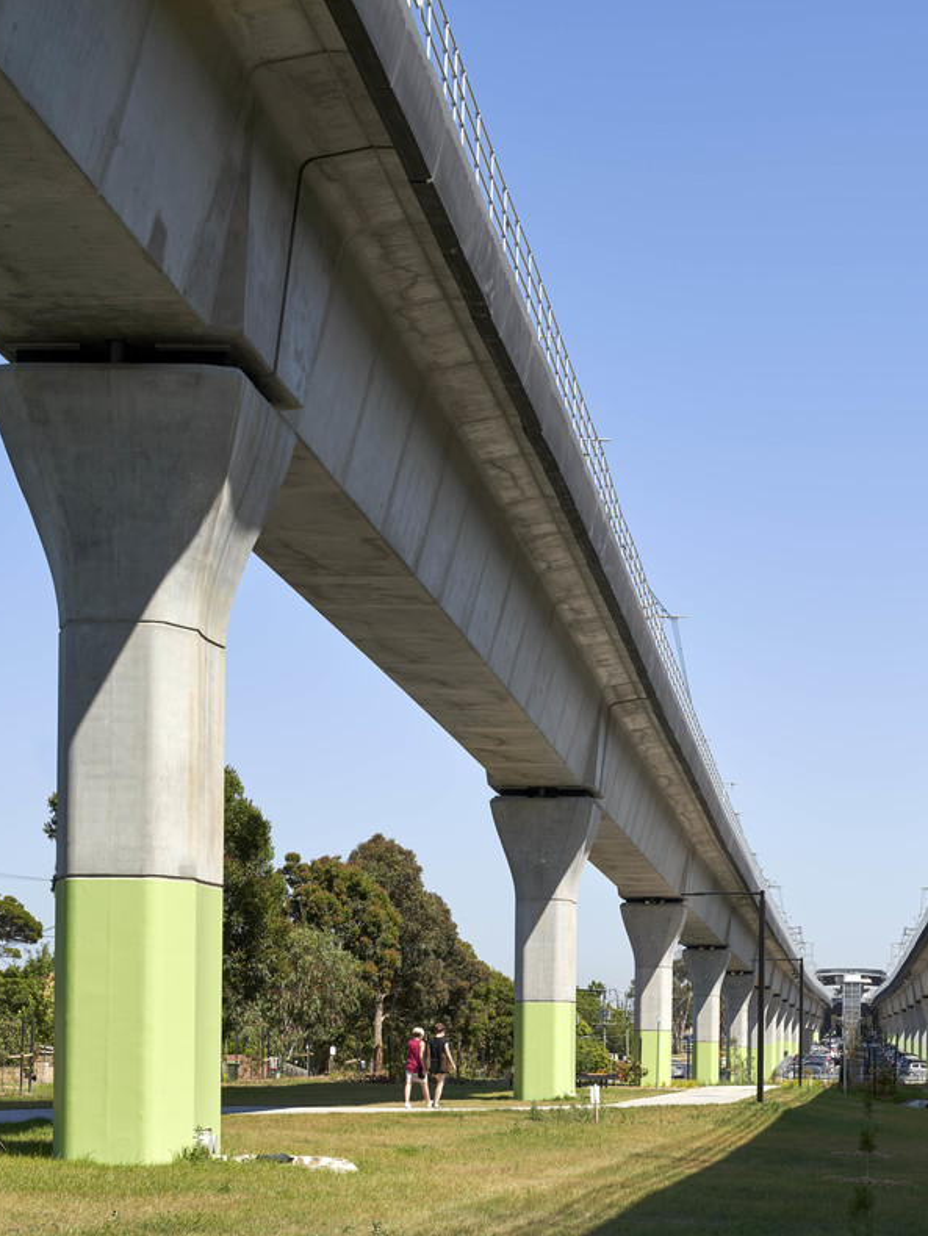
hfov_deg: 19.7
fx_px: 2608
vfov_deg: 26.7
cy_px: 623
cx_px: 869
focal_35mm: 73
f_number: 11
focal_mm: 50
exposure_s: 1/160
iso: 100
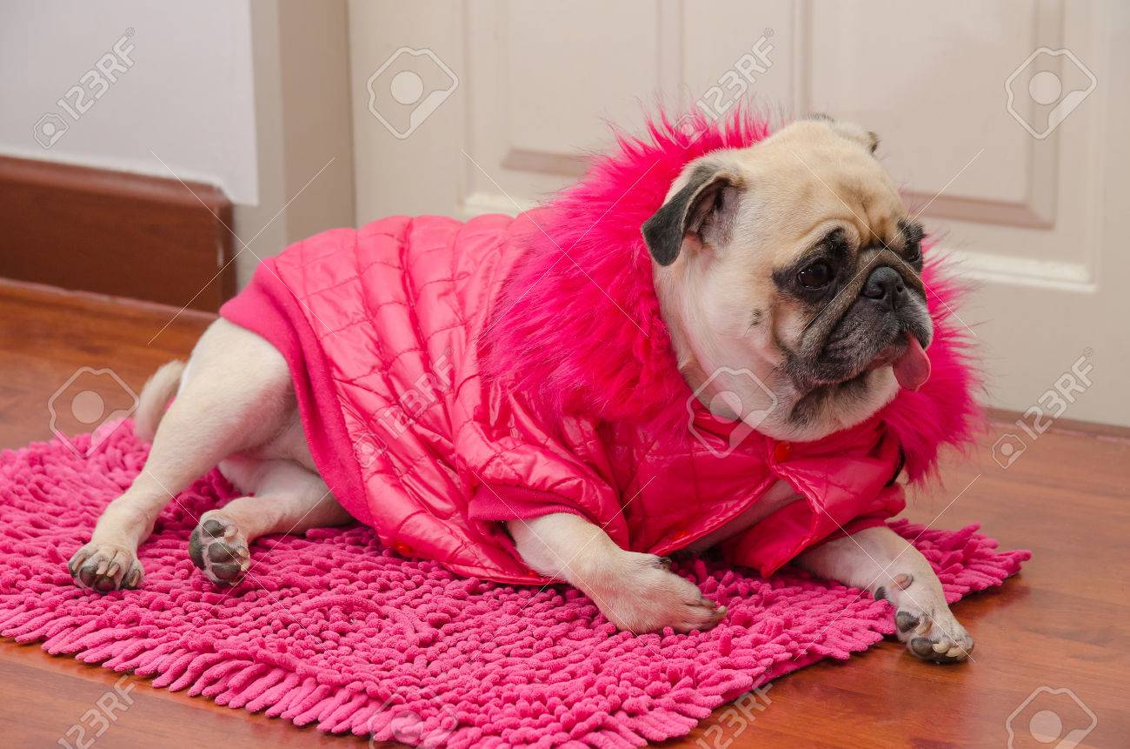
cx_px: 565
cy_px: 374
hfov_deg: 19.5
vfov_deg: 13.0
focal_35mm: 105
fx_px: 3289
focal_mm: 70
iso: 200
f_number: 6.3
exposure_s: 1/125
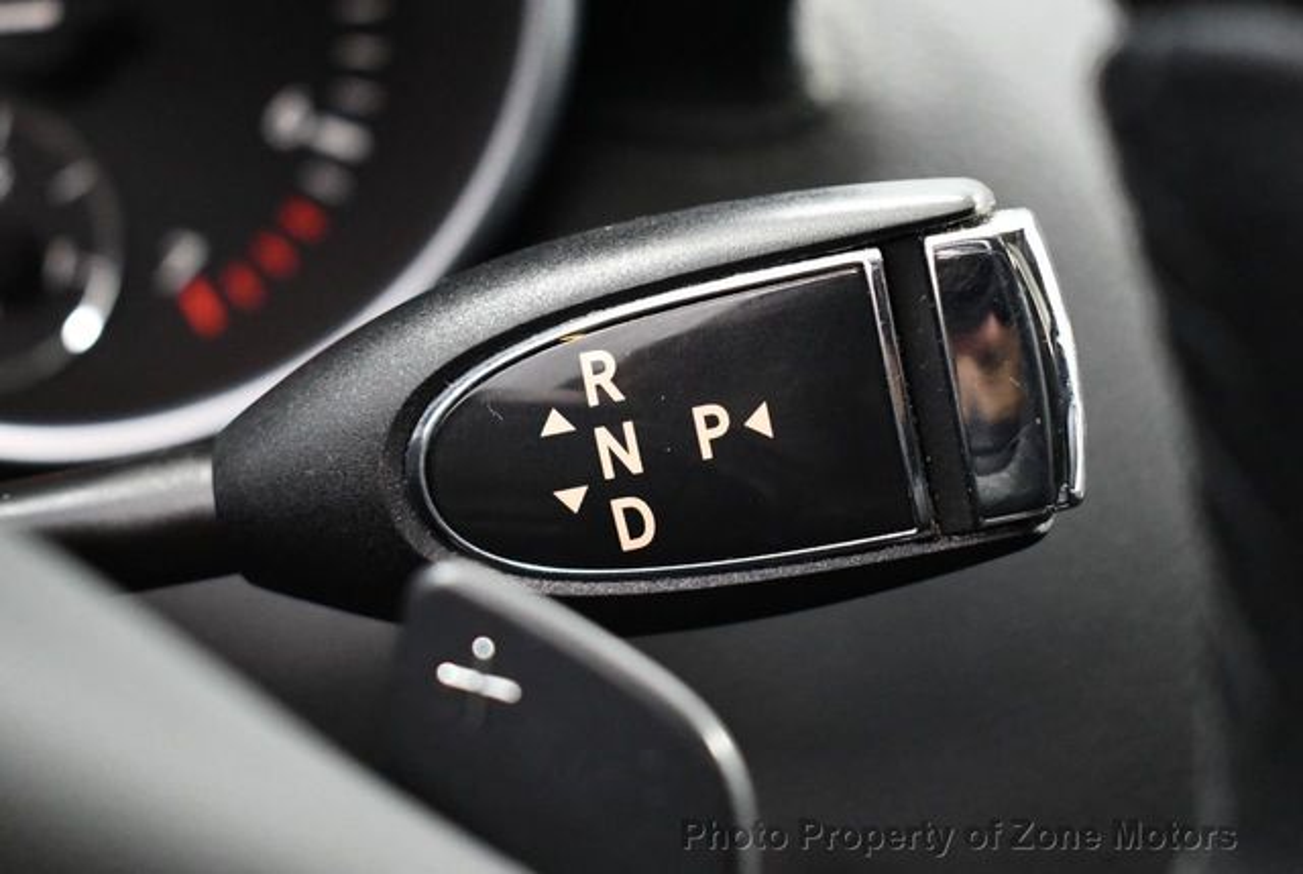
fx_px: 2538
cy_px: 437
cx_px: 652
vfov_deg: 19.5
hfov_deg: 28.8
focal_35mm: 70
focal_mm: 35
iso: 5000
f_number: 4.5
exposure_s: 1/60
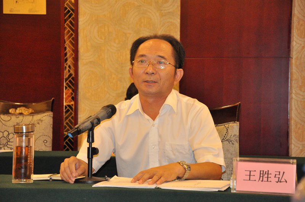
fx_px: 952
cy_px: 101
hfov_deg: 18.2
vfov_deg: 12.1
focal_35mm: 112
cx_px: 152
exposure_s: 1/60
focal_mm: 75
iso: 2000
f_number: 5.3
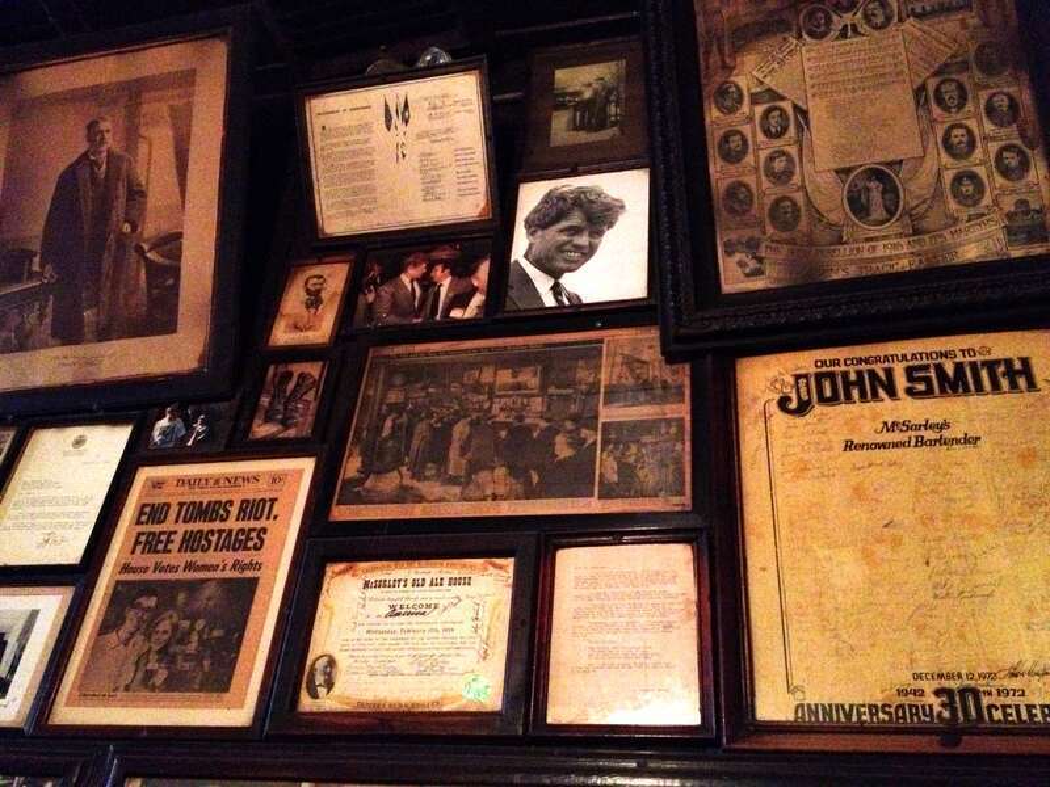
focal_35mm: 35
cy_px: 394
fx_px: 1062
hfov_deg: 52.6
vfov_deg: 40.7
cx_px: 525
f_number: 2.4
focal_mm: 4.28
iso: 800
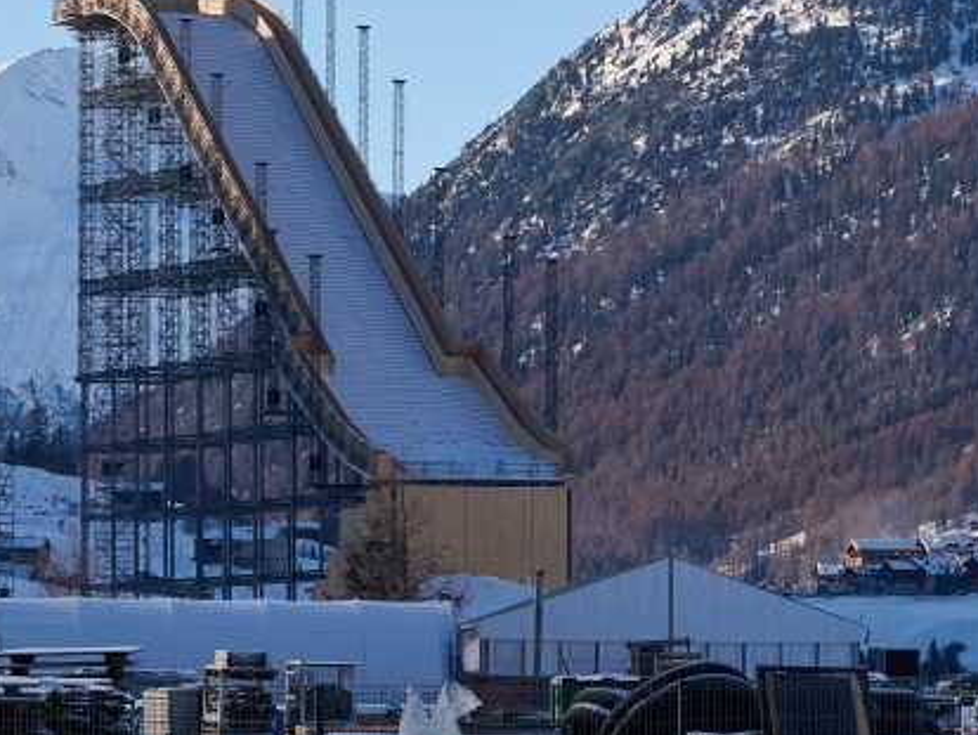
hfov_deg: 7.4
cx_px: 721
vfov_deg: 5.6
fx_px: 7576
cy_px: 308
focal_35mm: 268
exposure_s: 1/640
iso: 250
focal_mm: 70
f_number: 9
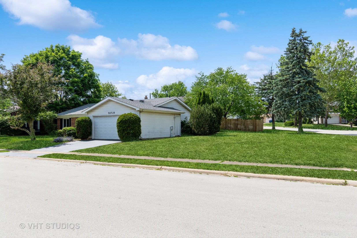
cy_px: 119
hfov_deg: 70.4
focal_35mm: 26
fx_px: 253
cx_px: 178
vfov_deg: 50.4
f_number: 8
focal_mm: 17
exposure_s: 1/800
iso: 200
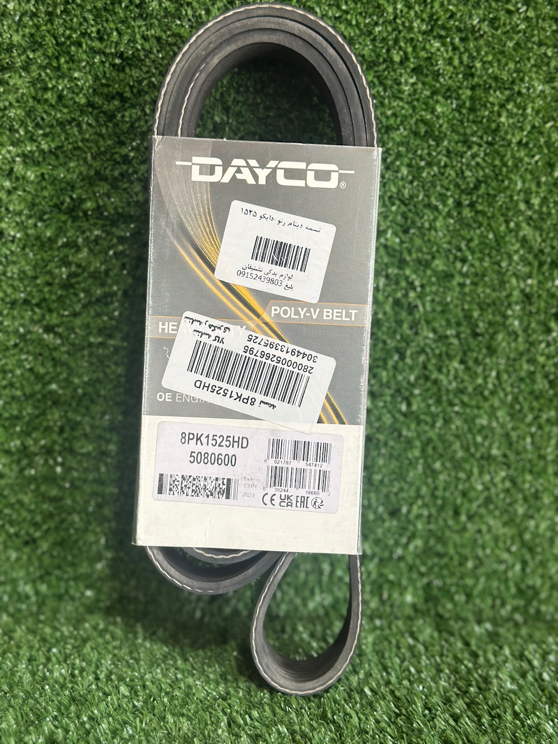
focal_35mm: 48
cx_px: 279
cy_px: 372
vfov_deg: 39.7
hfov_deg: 30.3
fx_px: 1032
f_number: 1.78
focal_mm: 6.86
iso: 100
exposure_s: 1/100
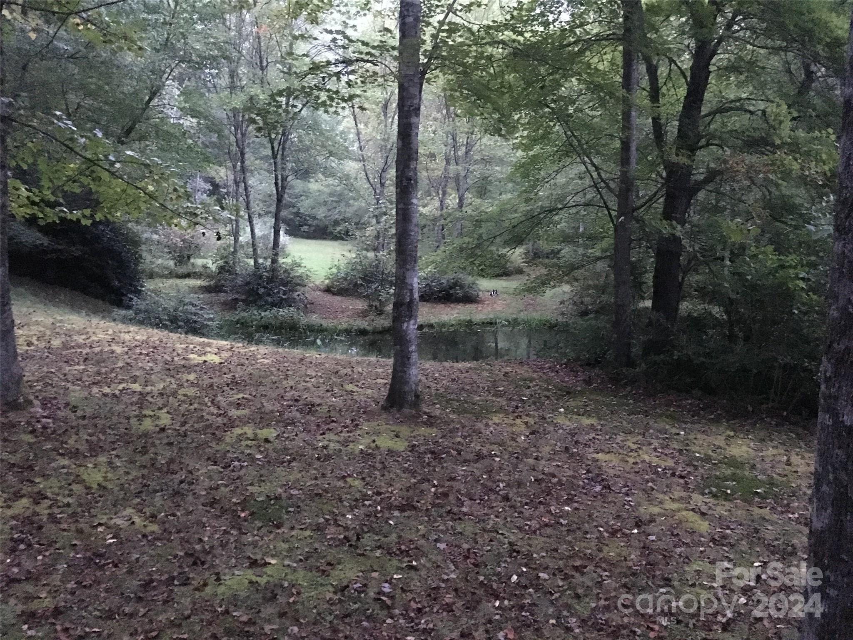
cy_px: 320
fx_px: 715
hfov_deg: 61.7
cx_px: 426
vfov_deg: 48.2
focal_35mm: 29
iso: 1250
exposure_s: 1/15
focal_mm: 4.15
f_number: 2.2
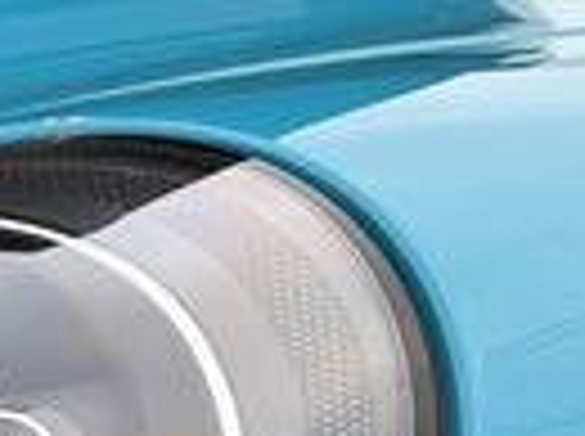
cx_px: -410
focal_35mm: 154
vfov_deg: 9.4
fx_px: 2598
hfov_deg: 12.0
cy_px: 647
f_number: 1.6
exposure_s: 1/135
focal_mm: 5.1
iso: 32
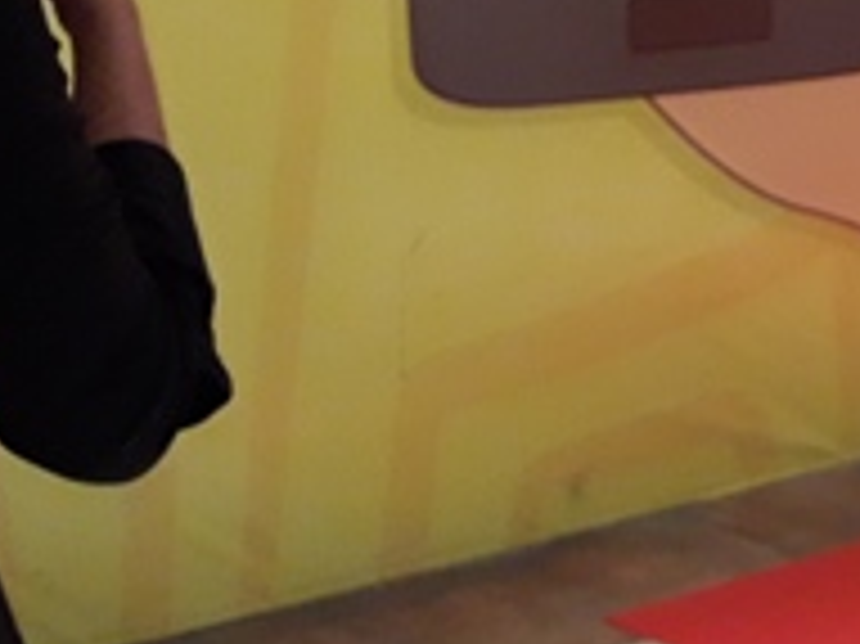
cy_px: 41
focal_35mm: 94
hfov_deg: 20.2
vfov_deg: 15.5
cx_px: 878
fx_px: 2334
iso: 250
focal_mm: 3.7
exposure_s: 1/24
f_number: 1.9
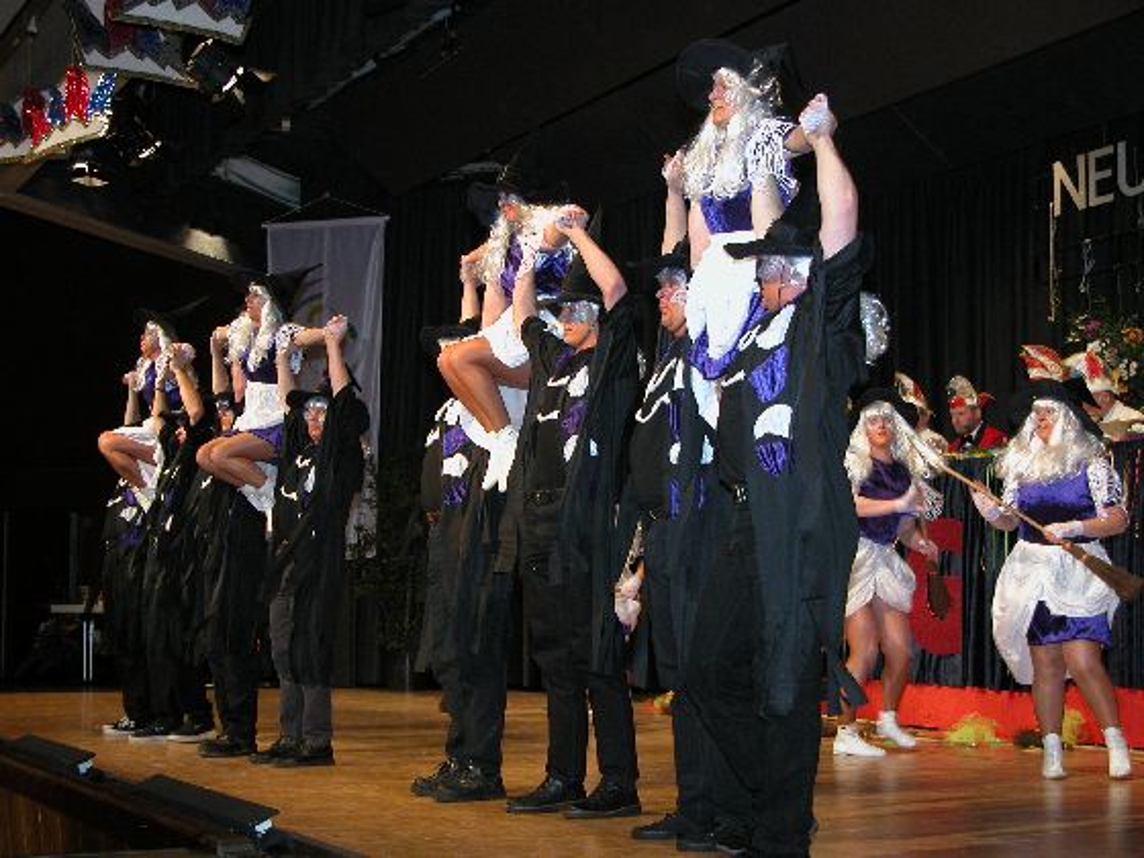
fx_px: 2049
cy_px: 429
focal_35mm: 62
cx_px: 572
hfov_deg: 31.2
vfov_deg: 23.7
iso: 200
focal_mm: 15.7
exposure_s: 1/60.3
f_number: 3.2
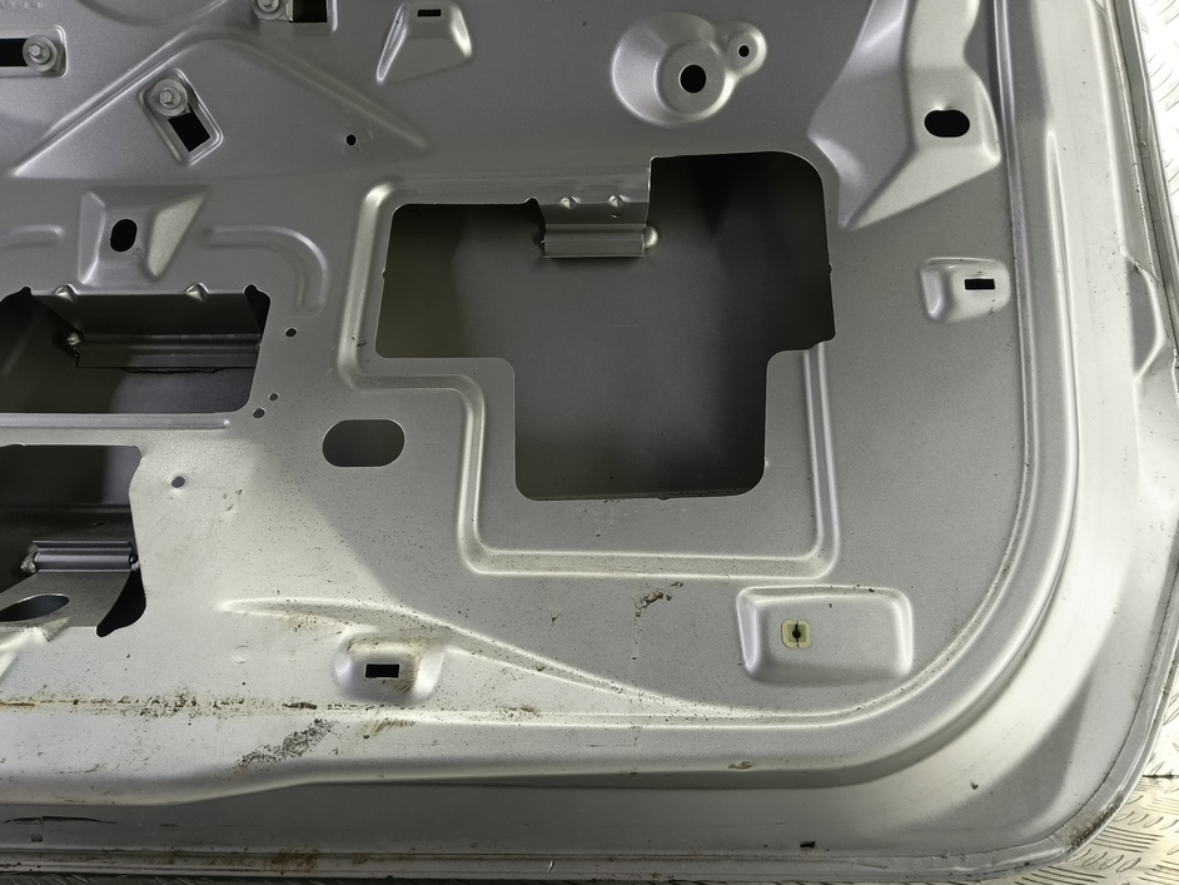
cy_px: 466
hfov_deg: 69.4
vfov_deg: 54.9
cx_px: 605
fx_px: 852
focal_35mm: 25
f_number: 1.6
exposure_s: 1/50
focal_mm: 4.11
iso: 109
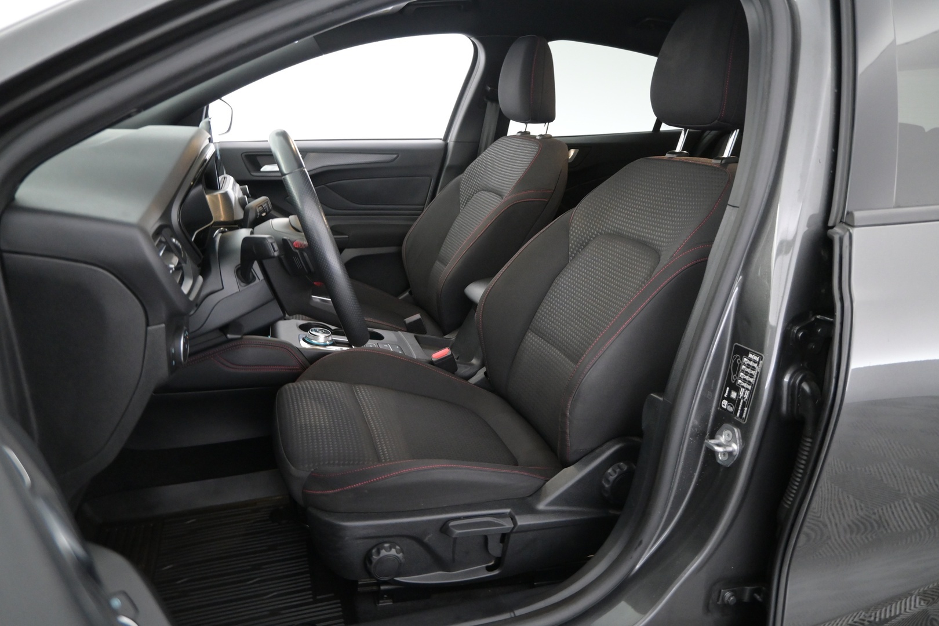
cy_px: 313
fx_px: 626
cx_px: 470
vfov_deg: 53.1
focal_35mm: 24
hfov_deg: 73.7
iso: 2500
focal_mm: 16
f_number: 3.5
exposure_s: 1/40
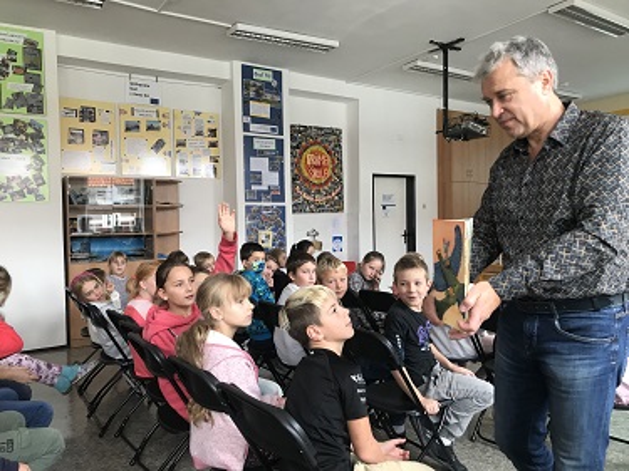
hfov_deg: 63.5
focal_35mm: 28
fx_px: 509
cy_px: 236
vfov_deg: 49.7
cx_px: 314
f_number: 1.8
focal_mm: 3.99
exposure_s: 1/24
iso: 40
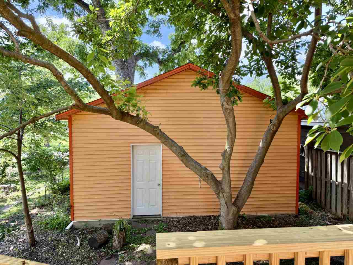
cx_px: 176
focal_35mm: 24
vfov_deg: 56.8
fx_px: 245
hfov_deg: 71.6
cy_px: 132
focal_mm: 6.76
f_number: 1.78
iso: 100
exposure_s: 1/654
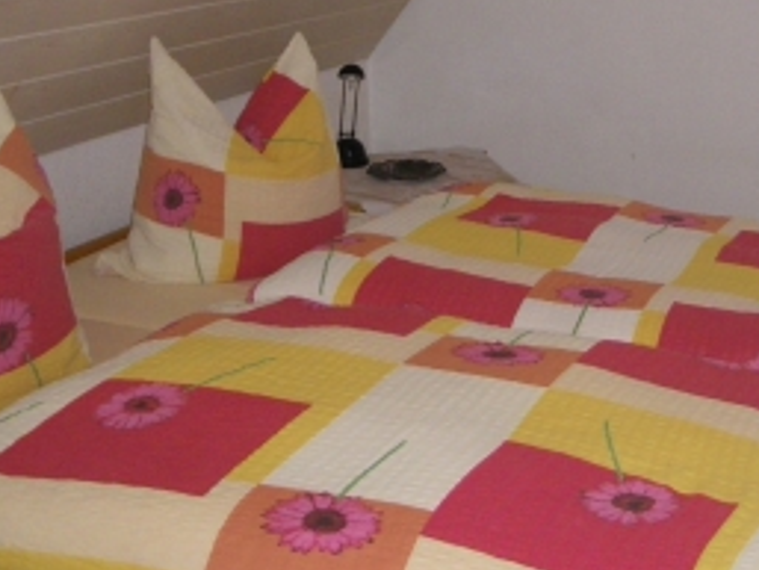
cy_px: 210
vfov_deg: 23.6
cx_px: 641
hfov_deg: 30.2
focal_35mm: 62
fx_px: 1360
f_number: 2.6
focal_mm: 4.9
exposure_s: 1/60
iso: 400
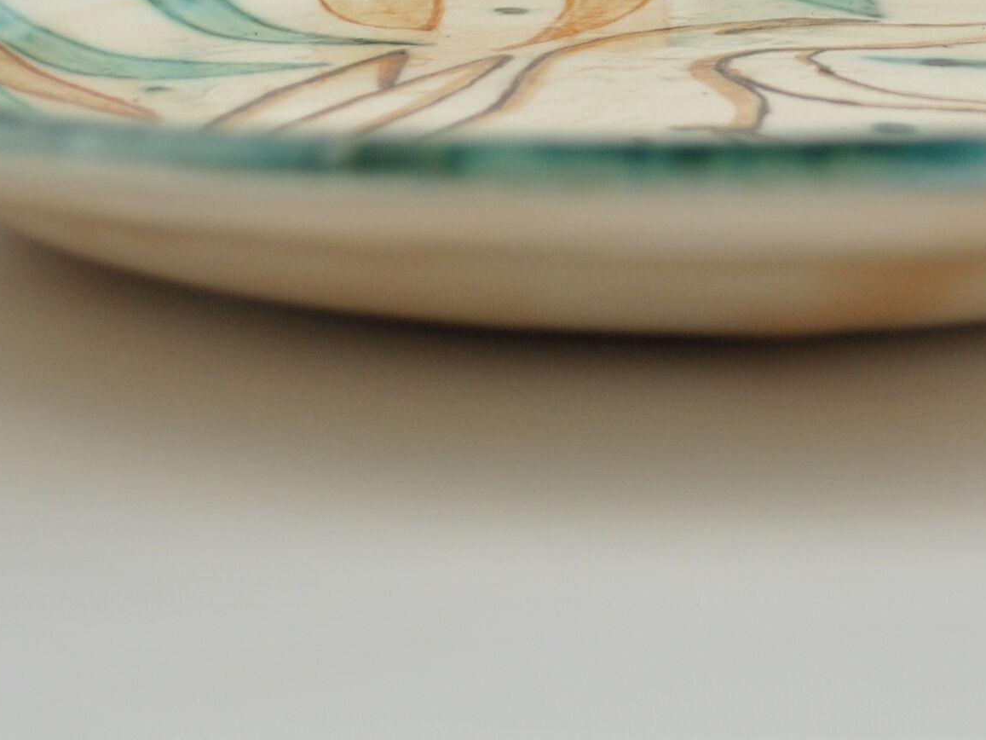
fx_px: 4131
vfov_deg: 10.1
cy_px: -153
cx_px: 697
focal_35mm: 145
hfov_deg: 13.6
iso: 200
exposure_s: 1/125
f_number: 4.5
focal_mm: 30
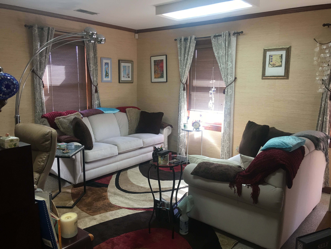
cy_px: 124
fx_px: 277
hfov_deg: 61.7
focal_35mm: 29
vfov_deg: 48.2
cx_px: 166
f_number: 2.2
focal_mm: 4.15
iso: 32
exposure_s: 1/15
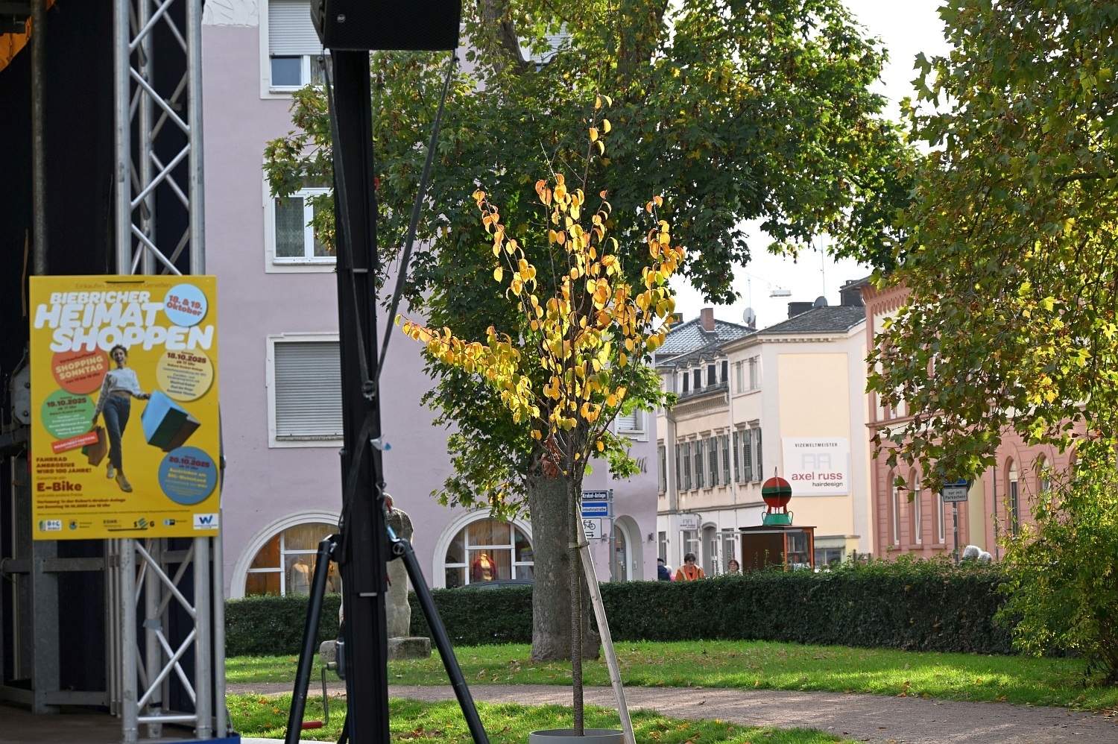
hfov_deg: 20.2
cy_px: 372
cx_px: 559
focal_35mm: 101
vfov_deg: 13.5
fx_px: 3134
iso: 400
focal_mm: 101
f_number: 6.3
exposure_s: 1/320
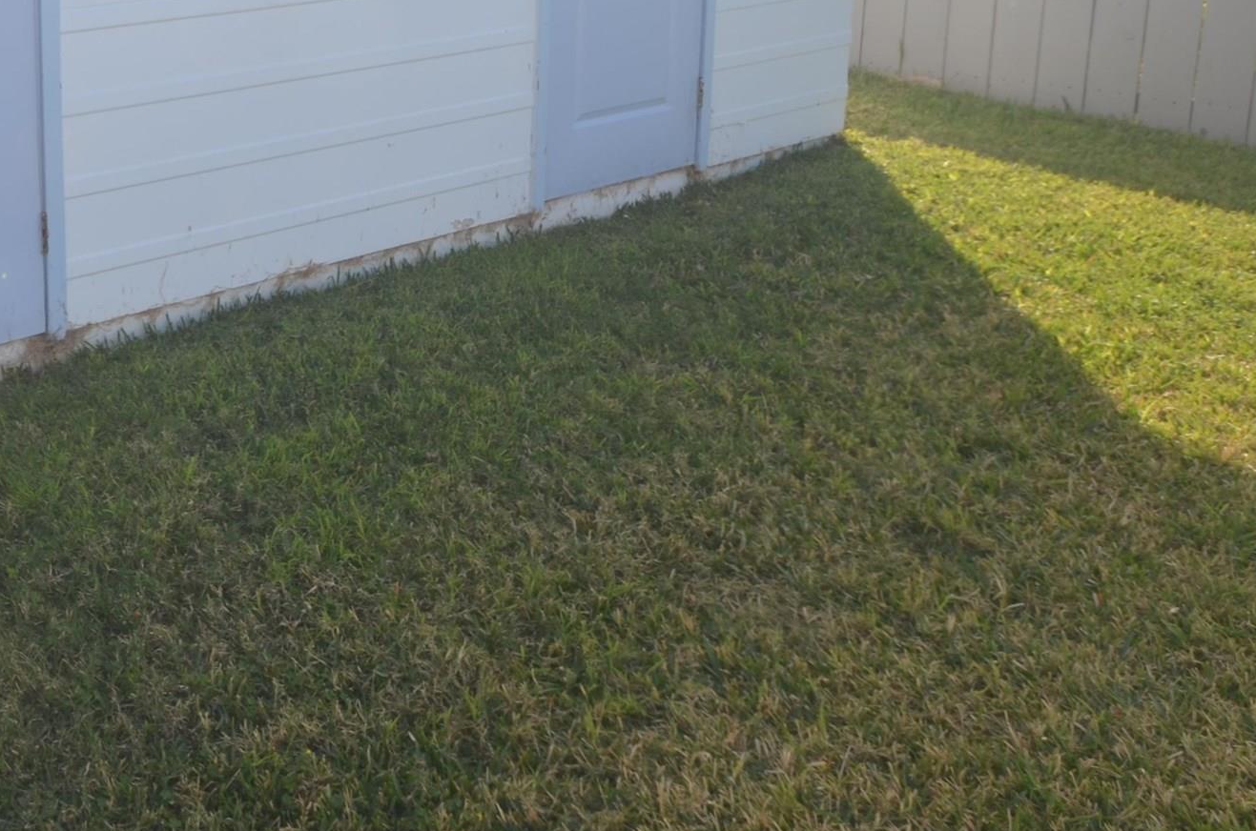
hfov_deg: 47.9
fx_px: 1218
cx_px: 89
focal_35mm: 35
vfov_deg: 34.2
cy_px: -10
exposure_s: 1/200
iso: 100
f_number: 8
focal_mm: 10
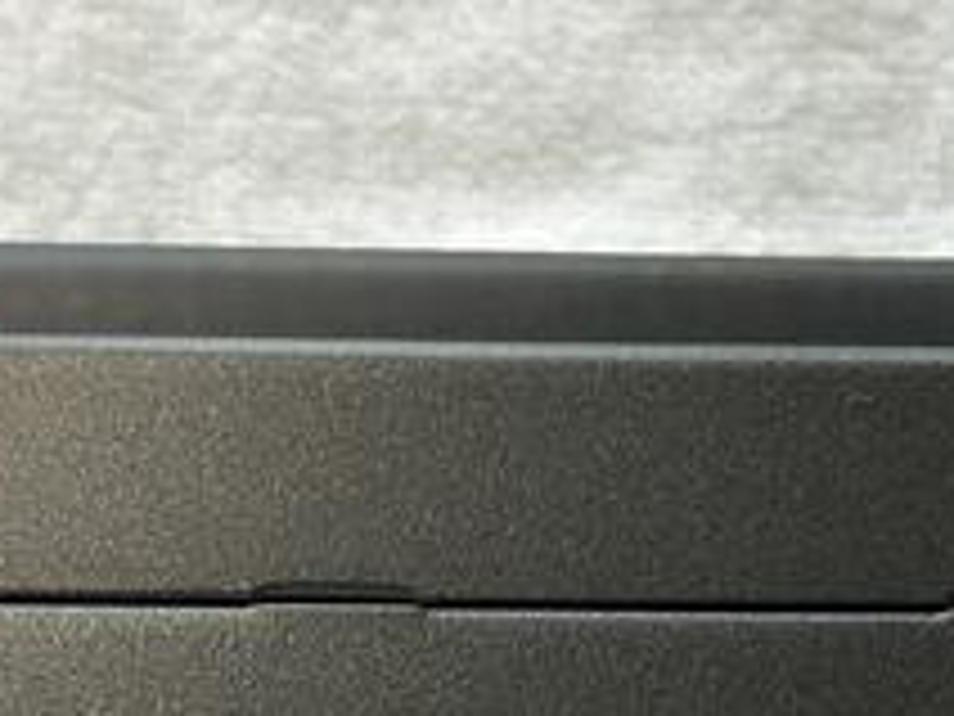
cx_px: 436
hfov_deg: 20.0
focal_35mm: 98
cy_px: 1207
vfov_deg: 13.8
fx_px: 2701
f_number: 1.5
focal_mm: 5.7
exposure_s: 1/60
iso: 160
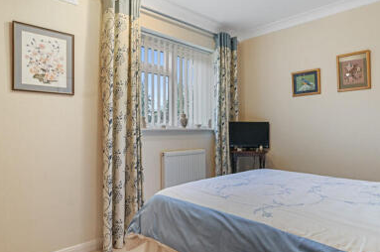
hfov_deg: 73.4
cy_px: 134
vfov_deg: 52.9
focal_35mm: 24
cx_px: 217
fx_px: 253
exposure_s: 1
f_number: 8
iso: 400
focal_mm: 14
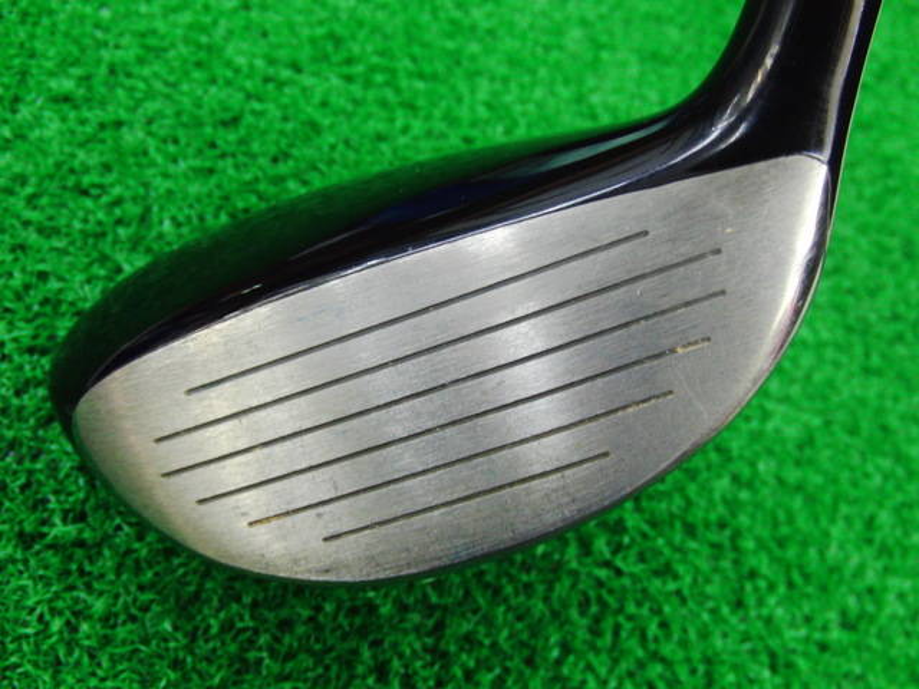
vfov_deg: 38.7
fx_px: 982
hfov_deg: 50.1
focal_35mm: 37
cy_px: 344
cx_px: 460
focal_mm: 6.42
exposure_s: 1/25
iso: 400
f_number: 3.6
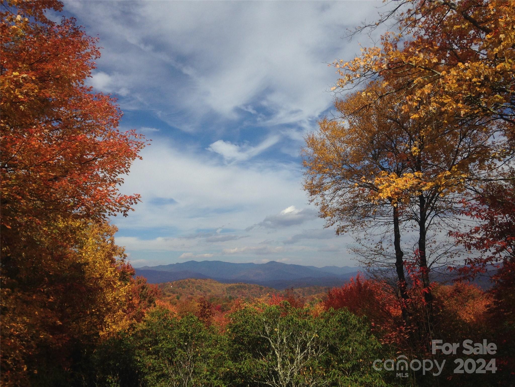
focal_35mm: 33
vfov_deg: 42.9
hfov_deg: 55.4
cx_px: 258
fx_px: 491
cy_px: 194
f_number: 2.4
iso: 50
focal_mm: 4.12
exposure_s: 1/3012
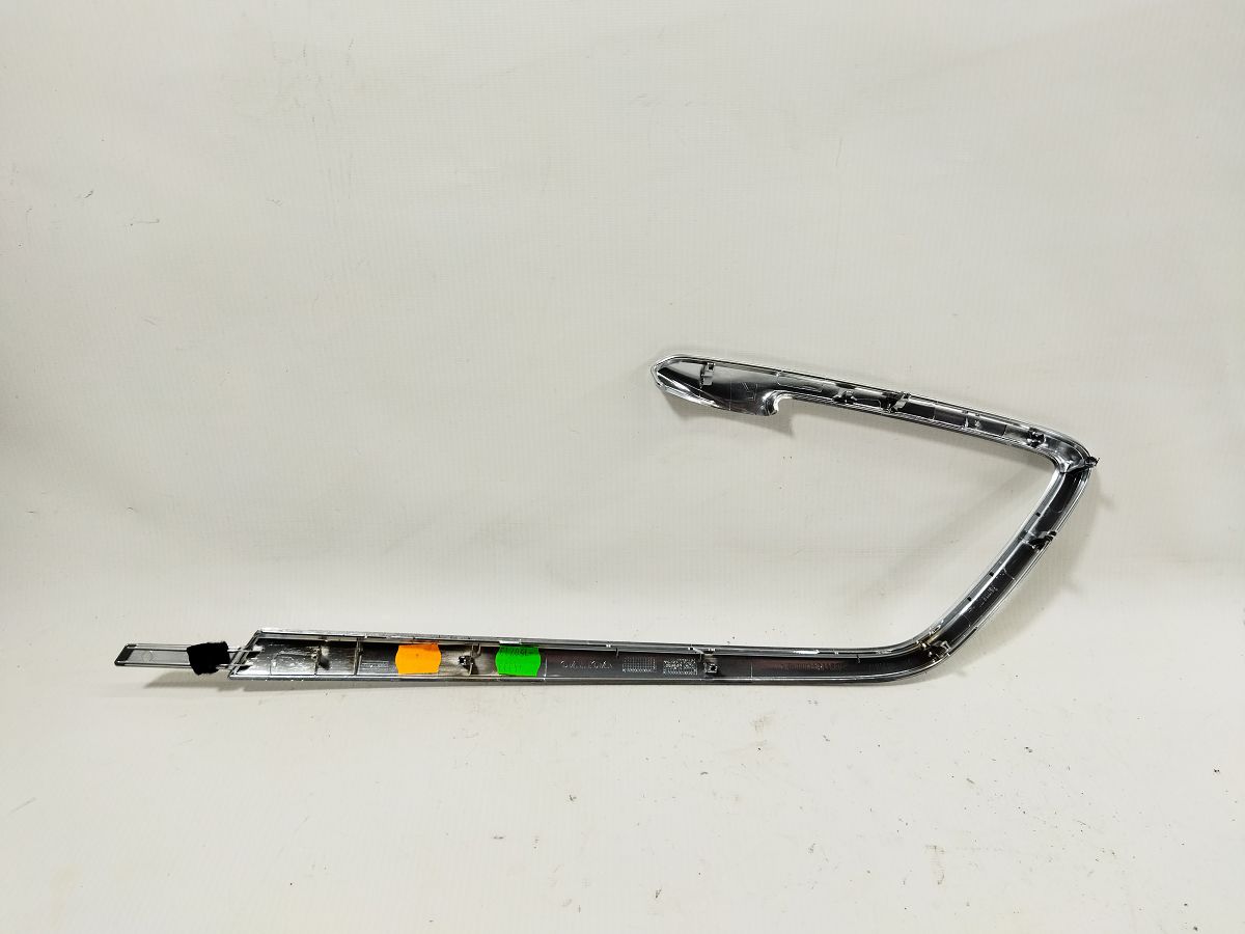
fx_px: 971
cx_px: 622
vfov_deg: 51.4
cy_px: 467
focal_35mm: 27
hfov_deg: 65.3
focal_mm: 4.71
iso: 100
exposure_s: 1/121
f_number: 1.79
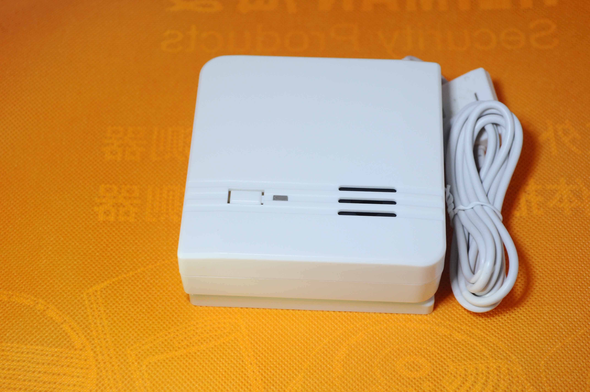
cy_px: 196
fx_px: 1179
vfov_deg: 18.9
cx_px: 295
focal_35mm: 72
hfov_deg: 28.1
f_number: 7.1
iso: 400
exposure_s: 1/60
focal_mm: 48
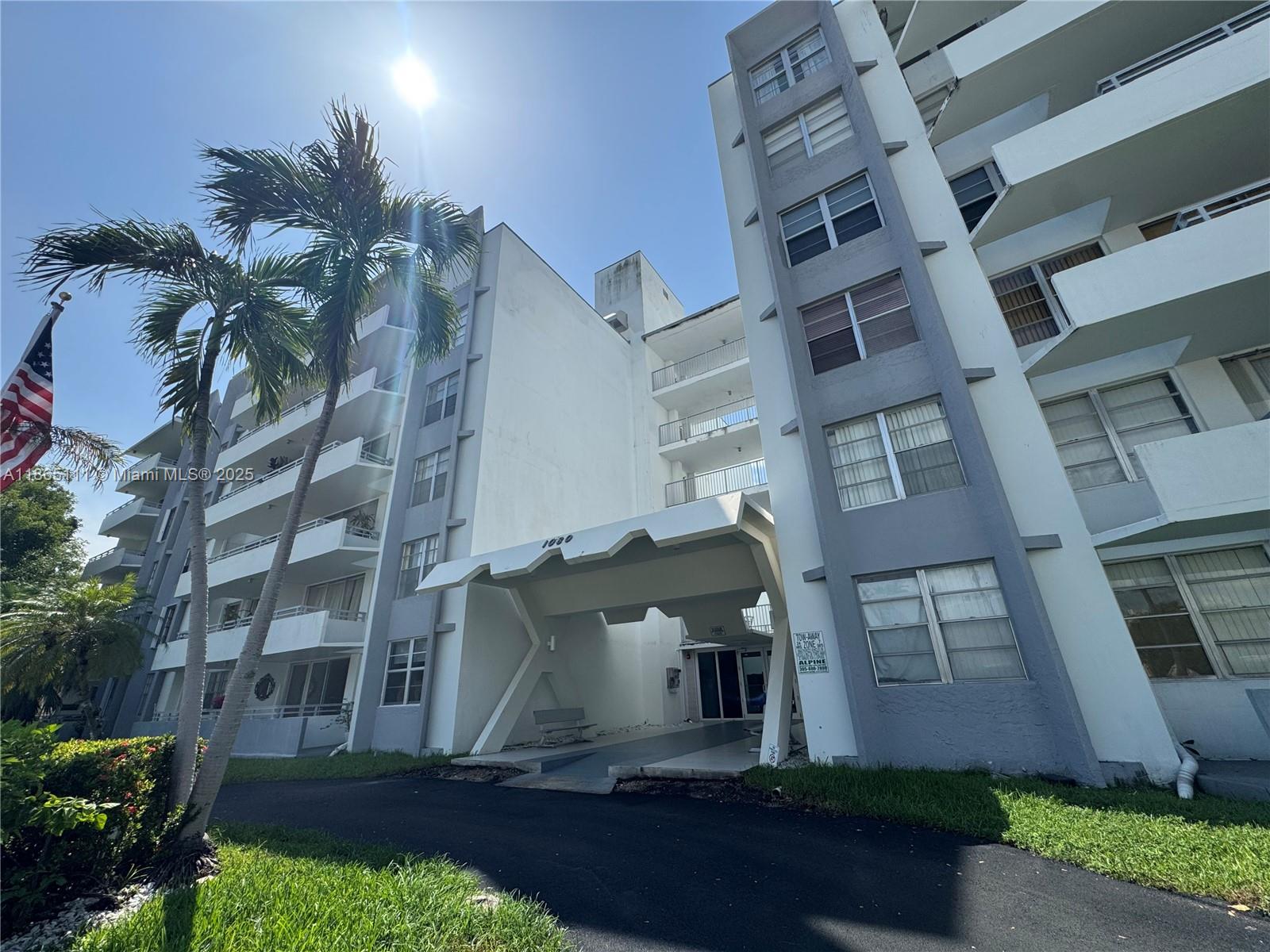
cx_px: 635
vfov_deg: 85.7
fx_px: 514
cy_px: 476
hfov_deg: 102.1
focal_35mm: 14
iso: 50
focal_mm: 2.22
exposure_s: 1/2415
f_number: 2.2
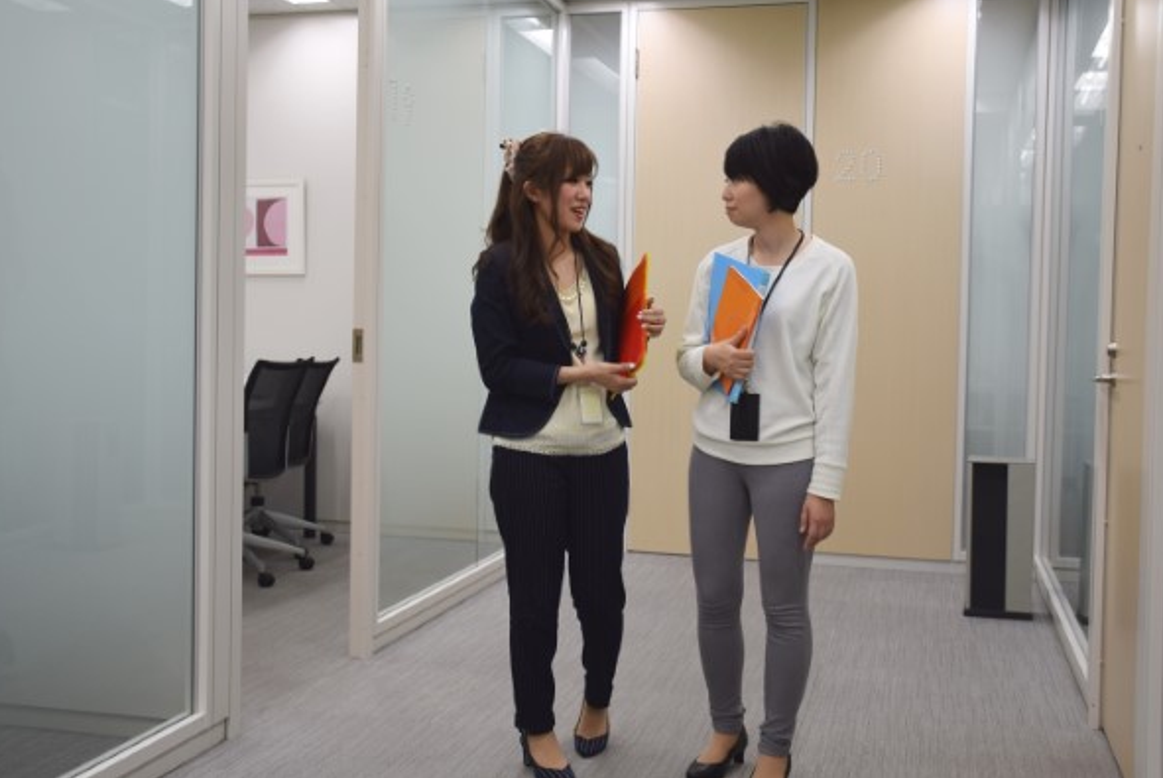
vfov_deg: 34.2
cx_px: 604
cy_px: 358
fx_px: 1261
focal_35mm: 39
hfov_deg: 49.5
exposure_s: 1/30
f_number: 3.8
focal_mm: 24
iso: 100
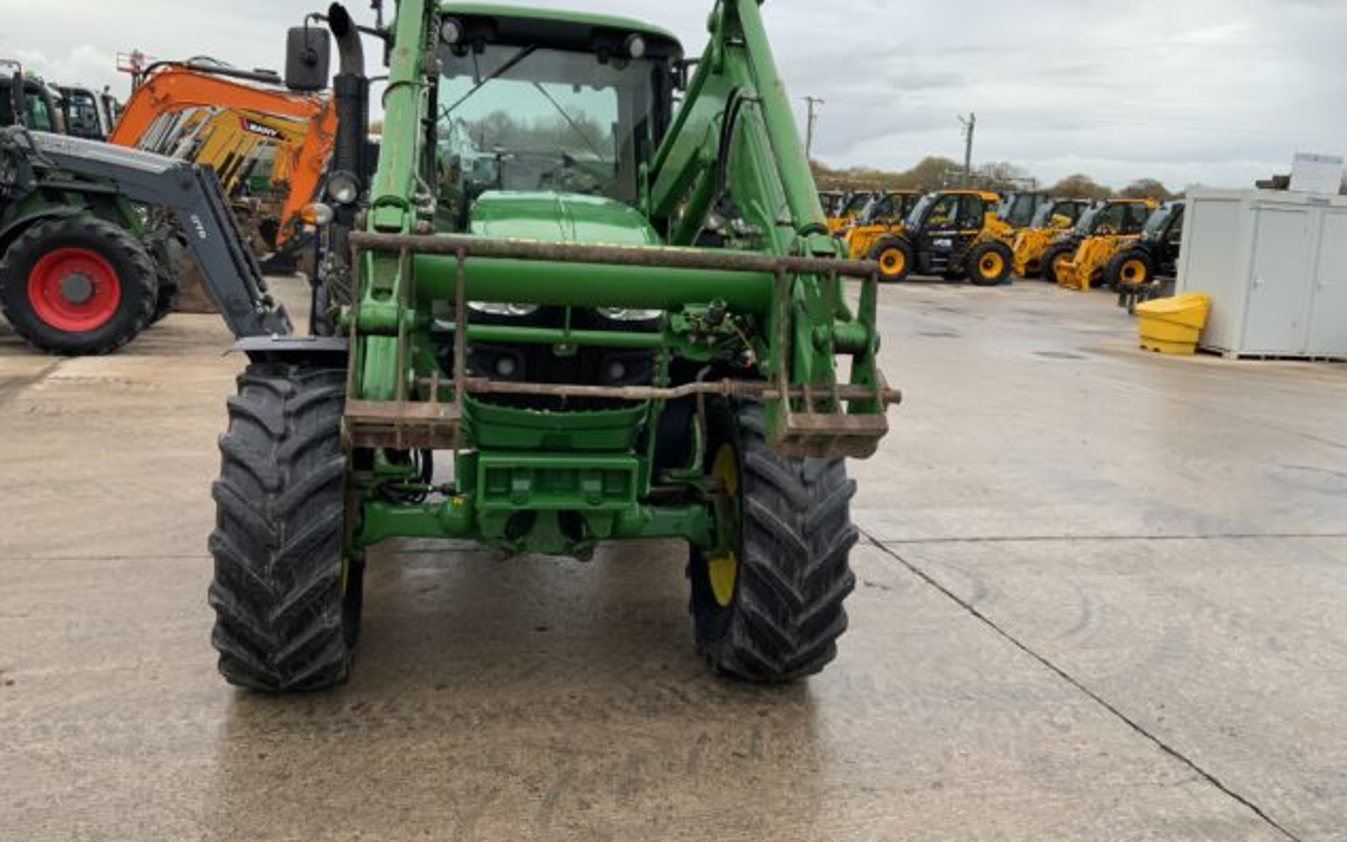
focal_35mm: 31
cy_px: 348
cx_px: 672
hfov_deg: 61.2
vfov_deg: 40.5
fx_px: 1138
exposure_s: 1/286
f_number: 1.8
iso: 16
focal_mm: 3
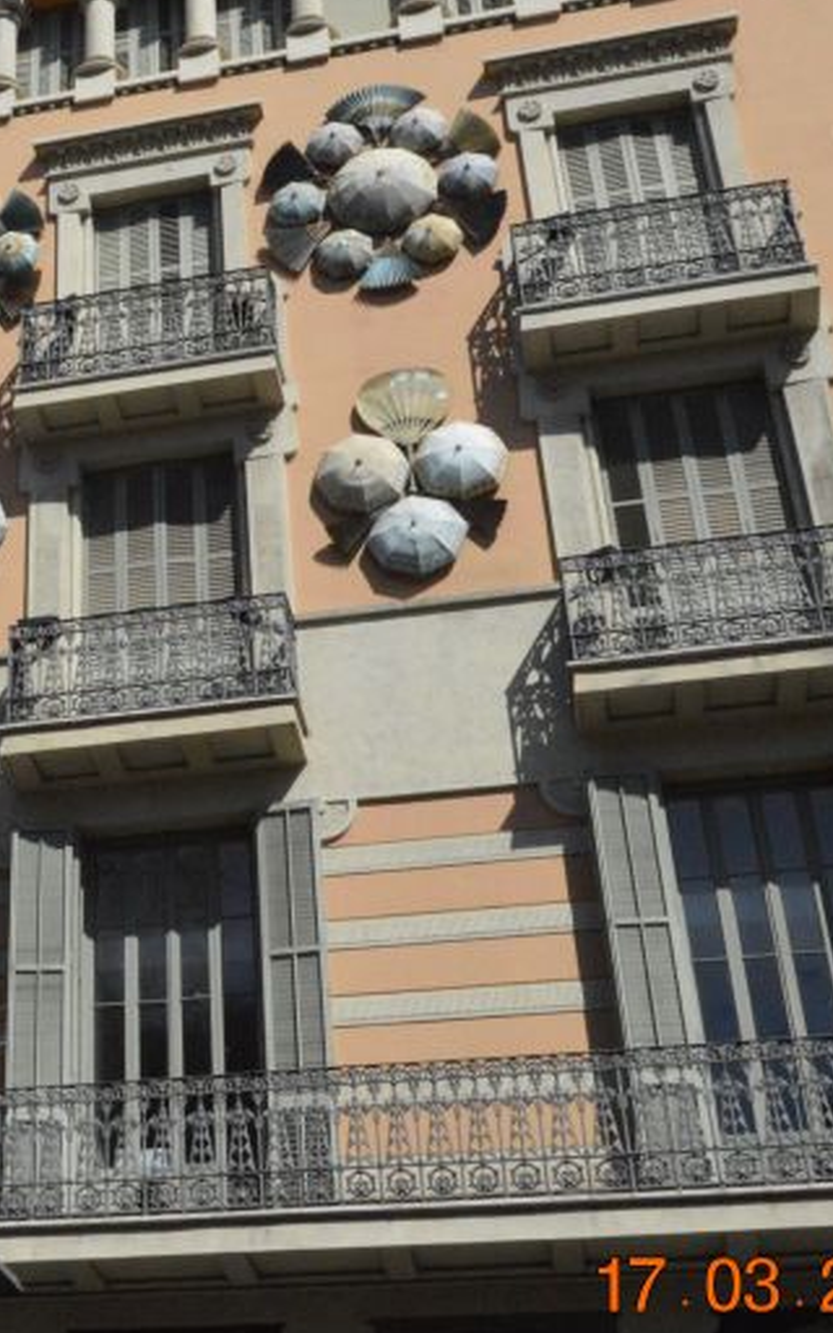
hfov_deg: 22.1
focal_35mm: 55
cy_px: 532
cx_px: -109
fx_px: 1998
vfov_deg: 36.8
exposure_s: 1/2000
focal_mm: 18
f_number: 18
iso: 3200
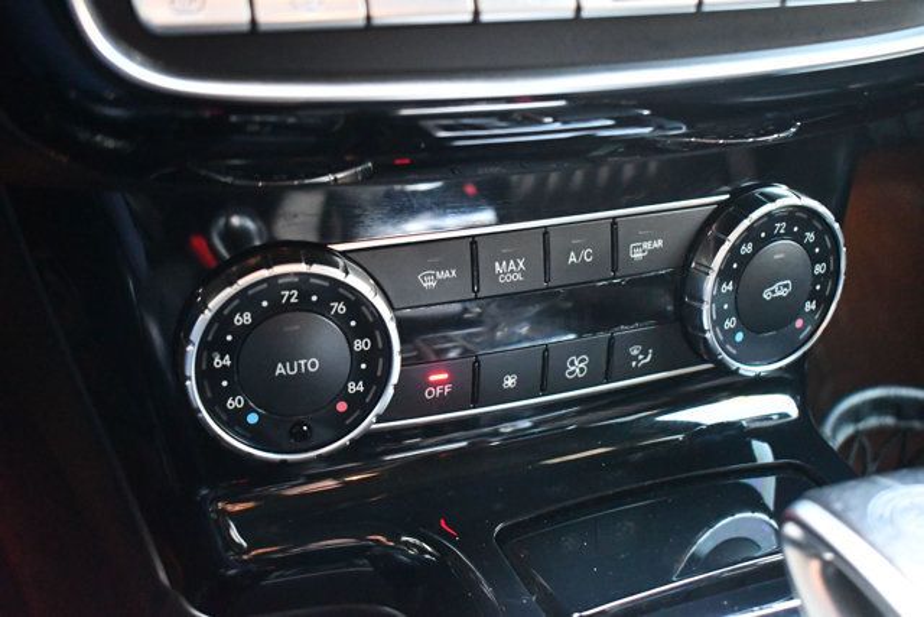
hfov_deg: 42.7
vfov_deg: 29.3
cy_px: 308
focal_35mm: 46
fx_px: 1181
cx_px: 462
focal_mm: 31
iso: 12800
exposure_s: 1/60
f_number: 4.2
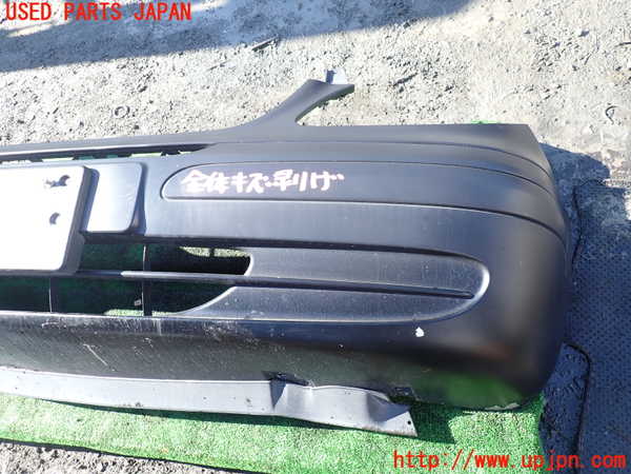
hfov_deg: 69.4
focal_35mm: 25
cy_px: 237
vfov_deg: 54.9
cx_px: 316
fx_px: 456
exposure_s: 1/160
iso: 100
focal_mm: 4.5
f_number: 2.8
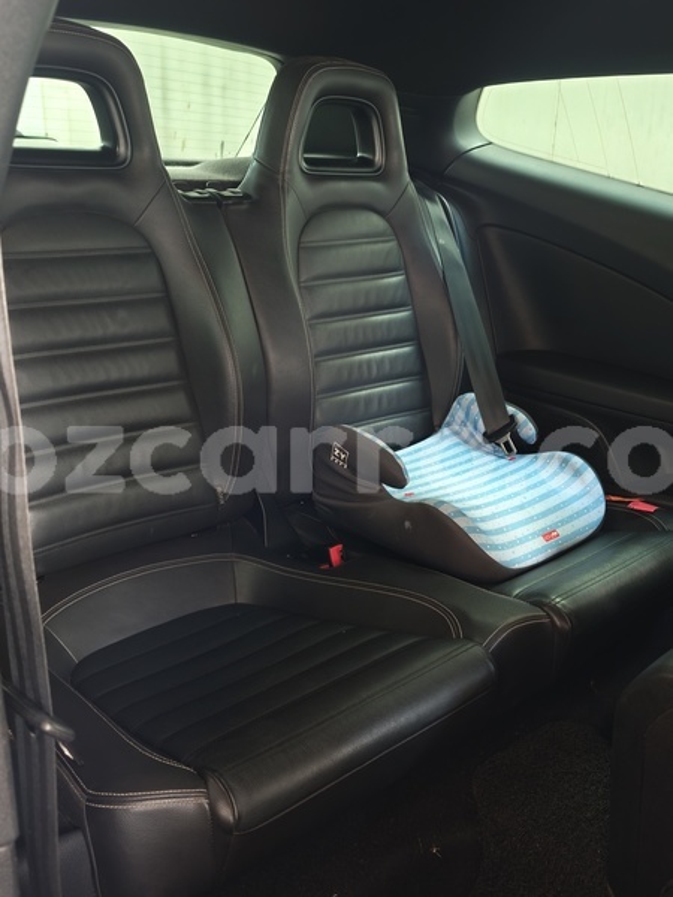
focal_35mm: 32
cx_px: 336
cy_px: 448
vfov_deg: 56.8
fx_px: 830
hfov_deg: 44.2
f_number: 1.6
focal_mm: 6.57
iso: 640
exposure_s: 1/33.3
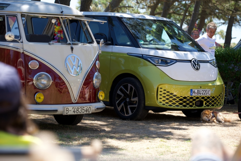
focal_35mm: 123
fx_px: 823
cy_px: 80
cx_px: 120
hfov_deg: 16.7
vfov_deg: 11.1
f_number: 4.5
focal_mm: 123
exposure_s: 1/250
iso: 100
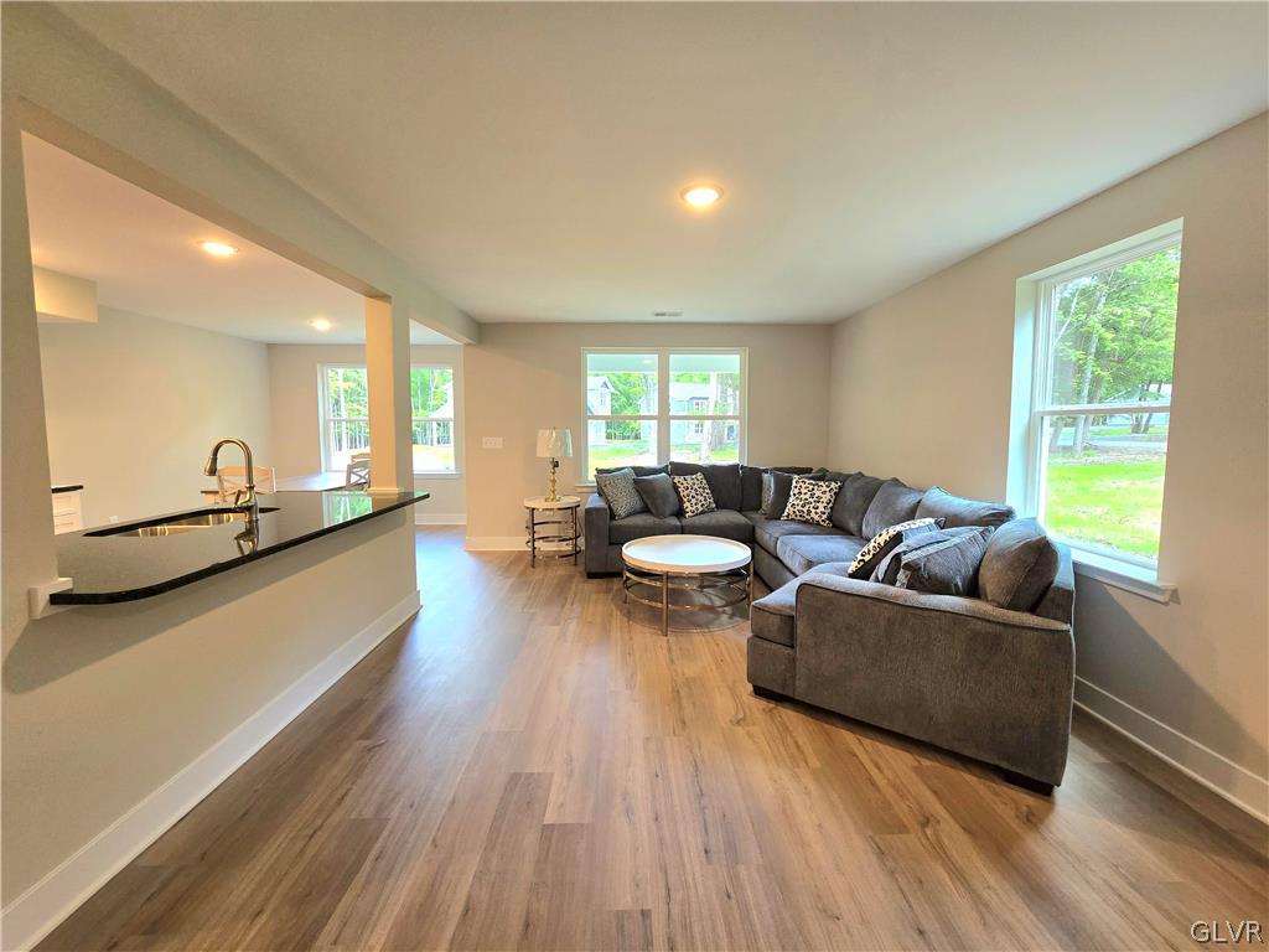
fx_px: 477
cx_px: 634
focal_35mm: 13
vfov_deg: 89.9
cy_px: 476
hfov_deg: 106.2
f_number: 2.2
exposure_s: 1/60.2
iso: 160
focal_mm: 2.2
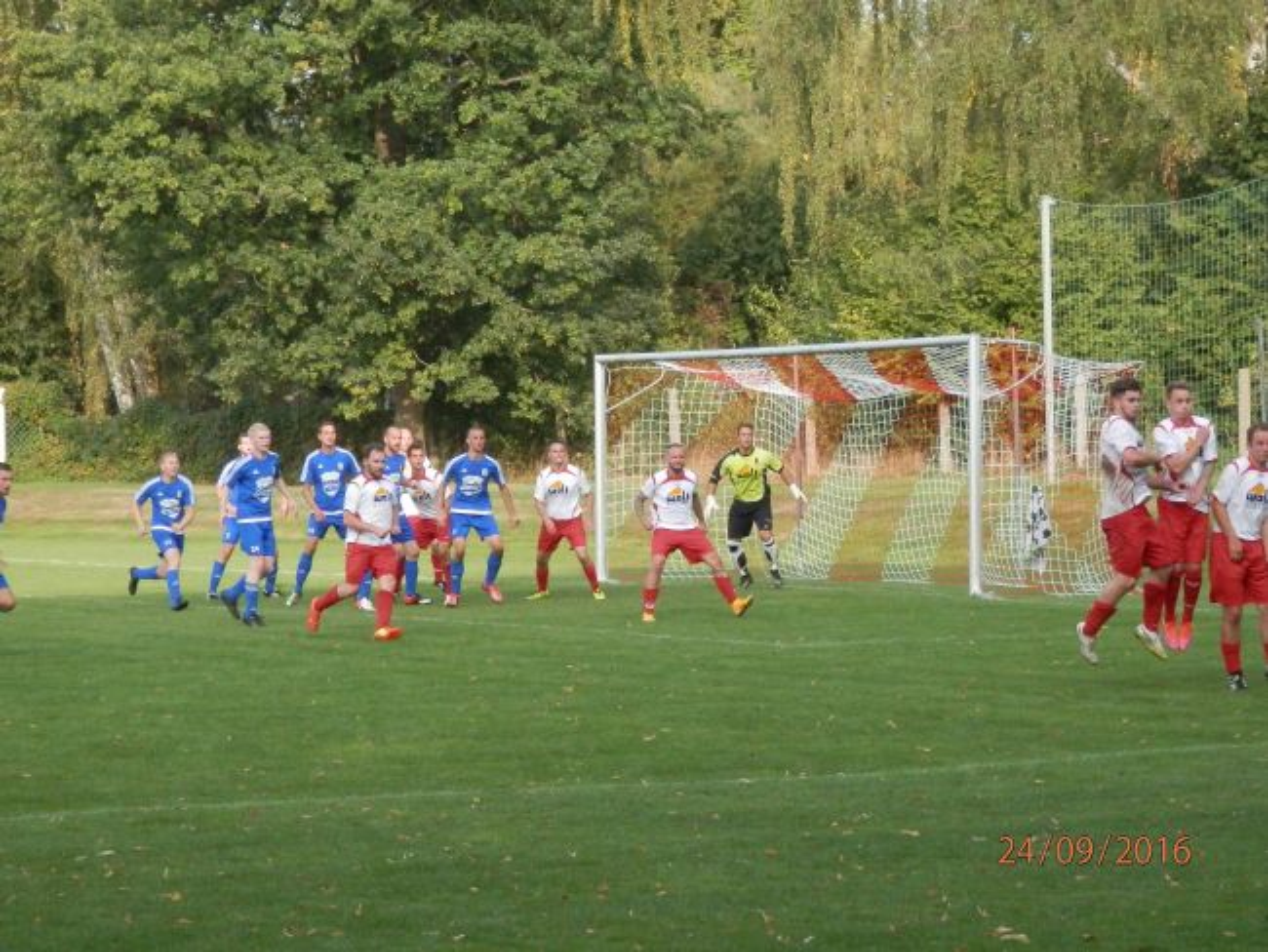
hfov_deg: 17.0
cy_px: 476
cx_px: 634
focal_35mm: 116
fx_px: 4251
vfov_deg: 12.8
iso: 320
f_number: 5.2
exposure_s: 1/500
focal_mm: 20.9
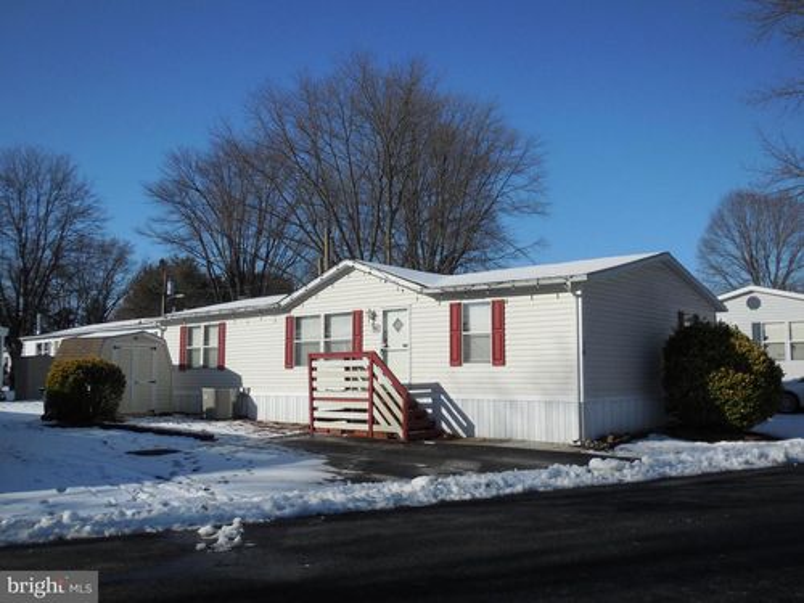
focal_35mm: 34
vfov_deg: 41.8
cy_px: 302
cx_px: 402
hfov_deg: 54.0
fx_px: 790
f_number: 6.8
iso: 125
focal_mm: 6.1
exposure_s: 1/800
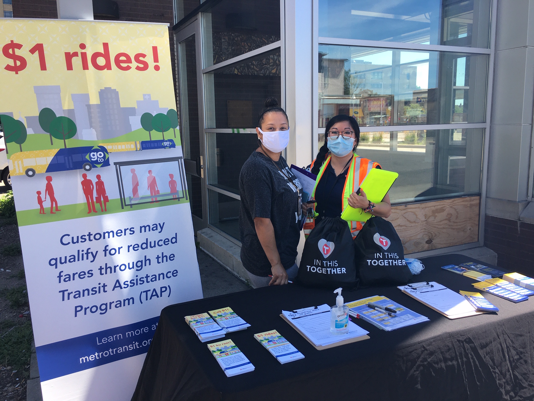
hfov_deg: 61.7
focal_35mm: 29
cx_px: 267
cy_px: 200
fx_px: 447
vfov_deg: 48.2
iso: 25
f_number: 2.2
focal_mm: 4.15
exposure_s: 1/420
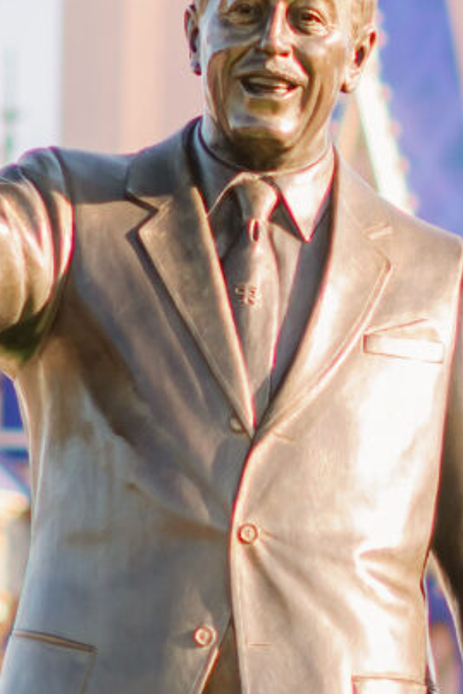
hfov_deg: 4.3
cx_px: 425
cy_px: 229
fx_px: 6129
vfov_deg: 6.5
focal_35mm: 318
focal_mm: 50
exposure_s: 1/1250
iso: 80
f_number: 1.8
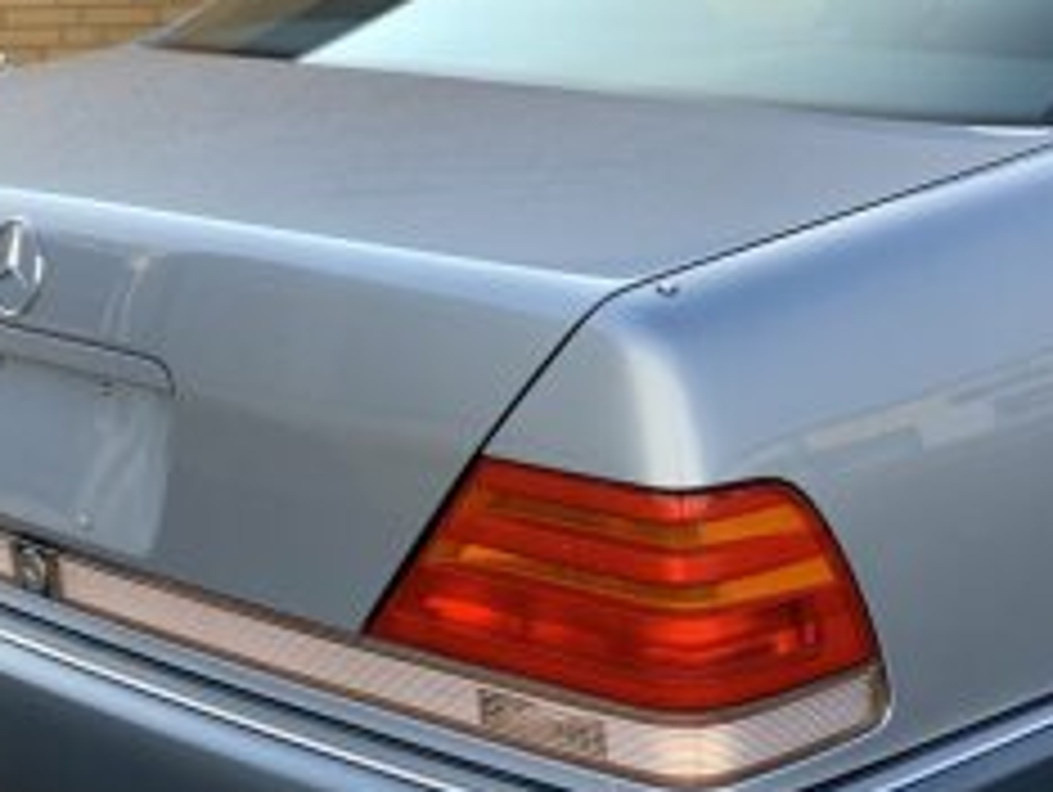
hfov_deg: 26.6
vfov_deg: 20.7
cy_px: 328
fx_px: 2162
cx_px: 922
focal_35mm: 71
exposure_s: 1/879
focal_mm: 4.25
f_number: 1.8
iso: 25
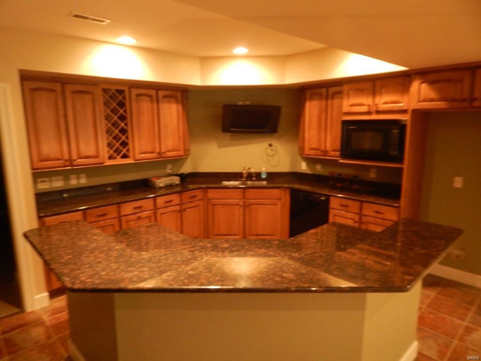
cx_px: 240
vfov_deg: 61.1
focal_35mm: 22
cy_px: 180
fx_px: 306
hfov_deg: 76.4
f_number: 3
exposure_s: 1/13
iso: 400
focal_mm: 4
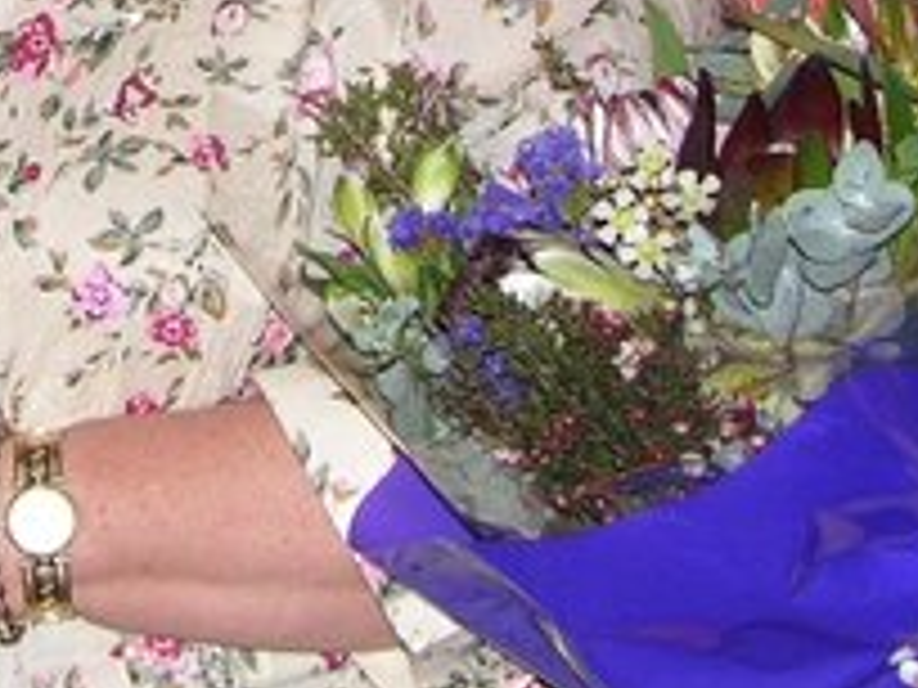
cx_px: 54
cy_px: -594
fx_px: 5463
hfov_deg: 9.6
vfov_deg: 7.0
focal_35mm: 206
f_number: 2.9
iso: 100
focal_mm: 10.7
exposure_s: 1/60.1
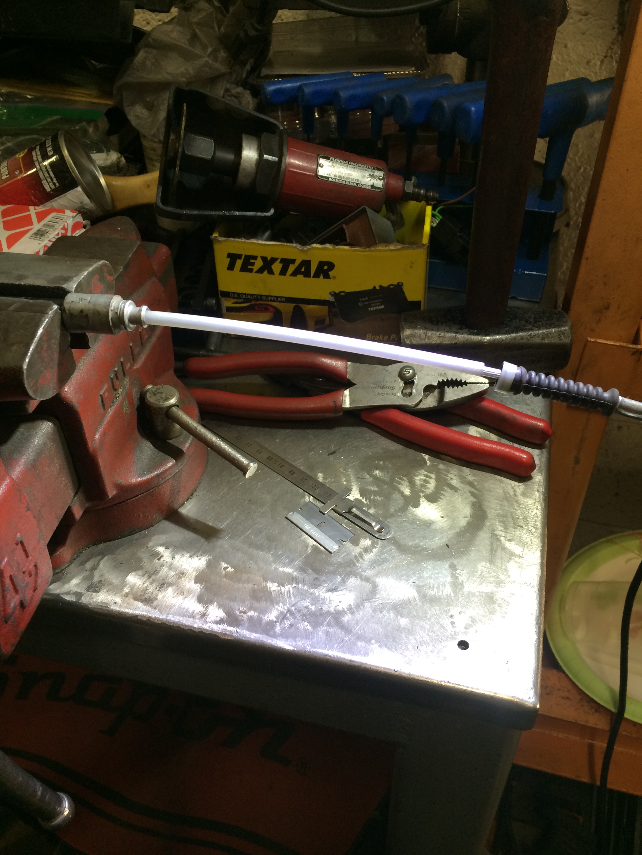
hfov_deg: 48.2
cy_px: 428
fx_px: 717
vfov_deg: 61.7
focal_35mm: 29
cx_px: 321
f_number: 2.2
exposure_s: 1/30
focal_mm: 4.15
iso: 80
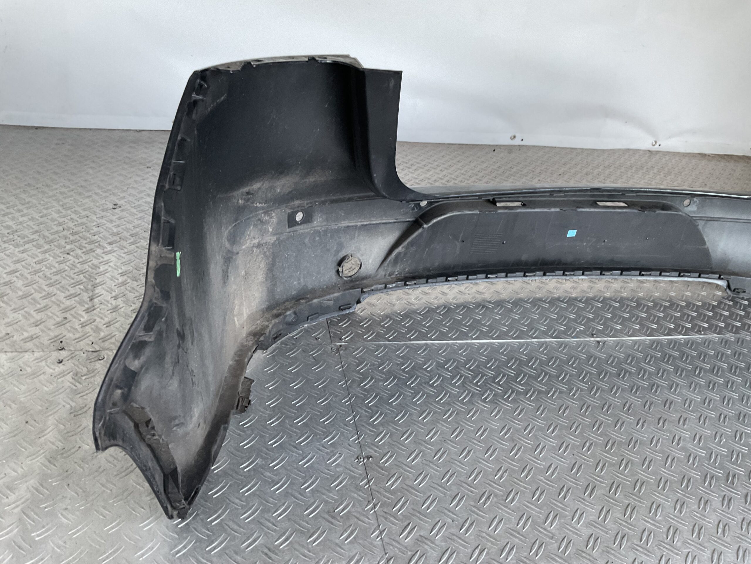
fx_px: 629
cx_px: 376
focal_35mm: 29
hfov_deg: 61.7
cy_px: 282
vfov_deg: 48.2
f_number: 1.8
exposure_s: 1/50
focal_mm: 3
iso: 125
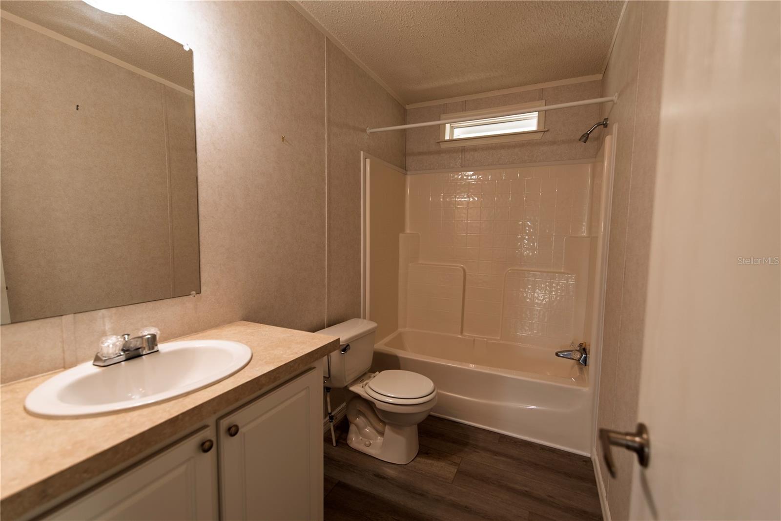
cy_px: 260
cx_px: 390
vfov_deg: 77.3
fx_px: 325
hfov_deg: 100.4
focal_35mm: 15
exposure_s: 1/40
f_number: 3.2
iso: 100
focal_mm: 15
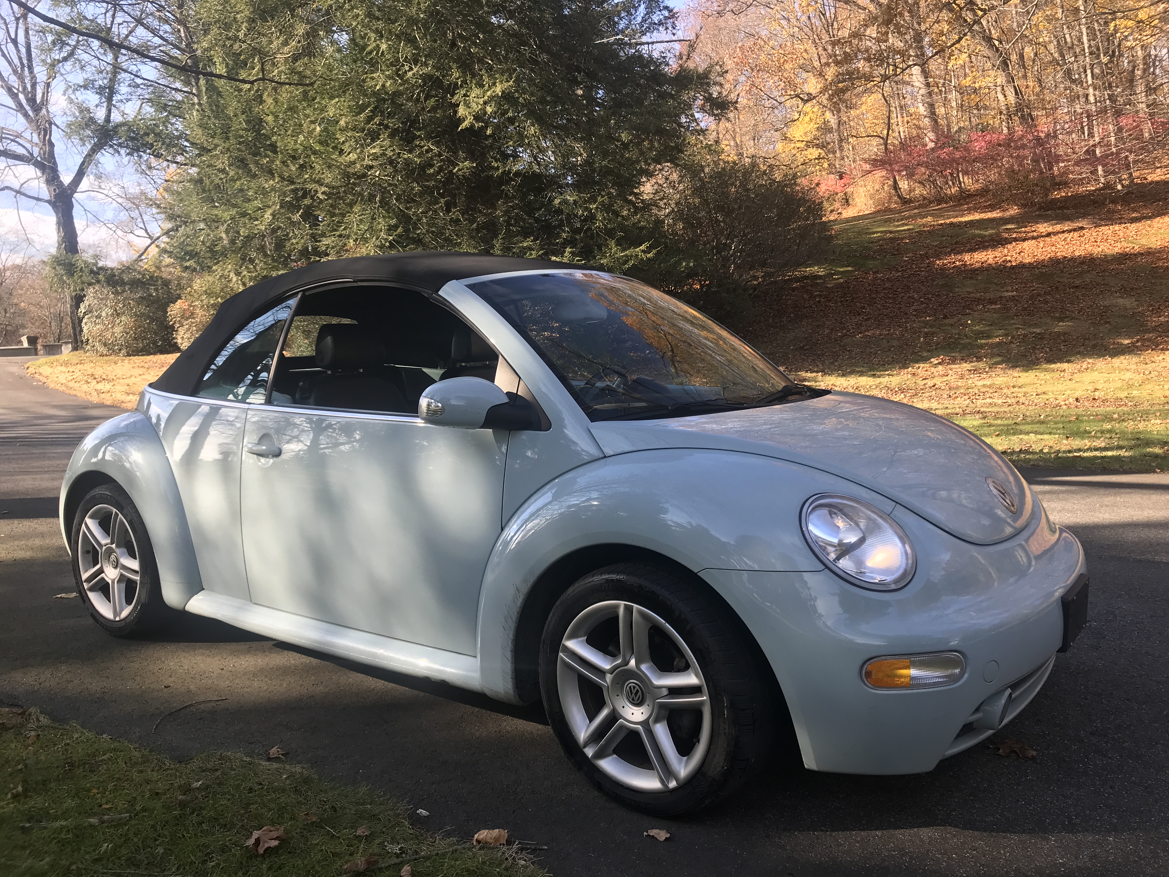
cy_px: 438
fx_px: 946
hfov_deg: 63.4
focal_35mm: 28
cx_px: 584
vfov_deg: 49.7
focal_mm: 3.99
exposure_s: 1/507
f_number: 1.8
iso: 20
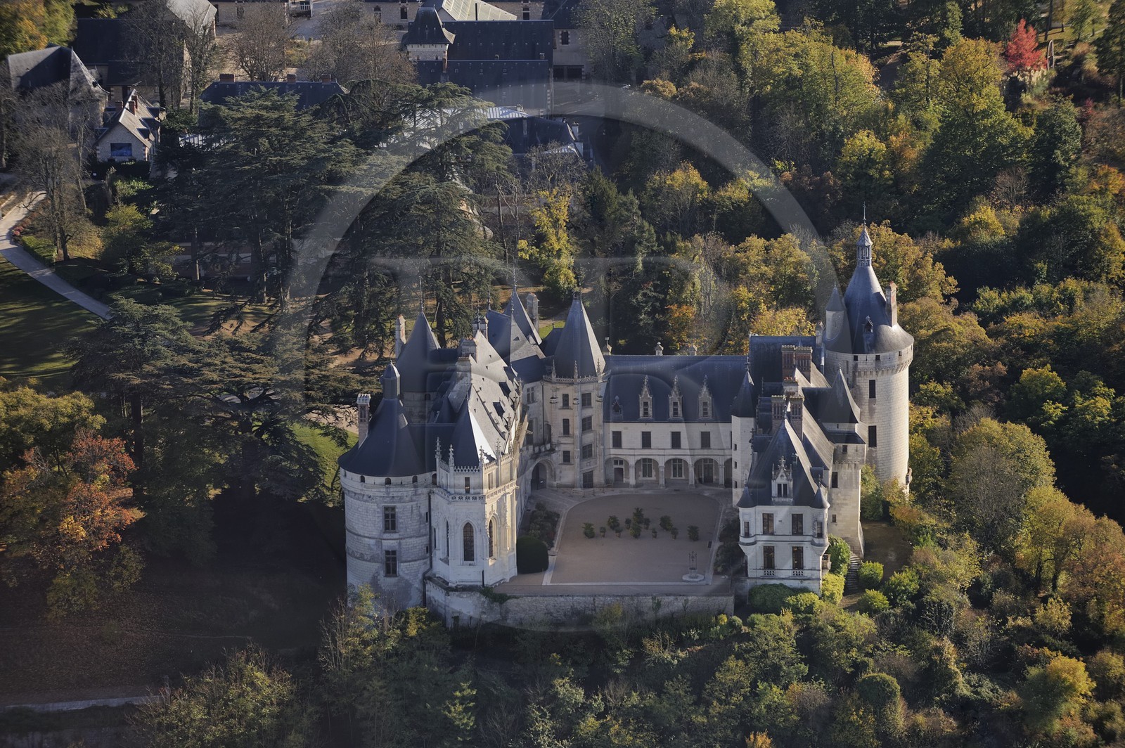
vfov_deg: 6.9
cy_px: 374
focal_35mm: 200
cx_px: 562
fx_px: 6245
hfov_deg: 10.3
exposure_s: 1/1000
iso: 400
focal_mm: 200
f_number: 4.5
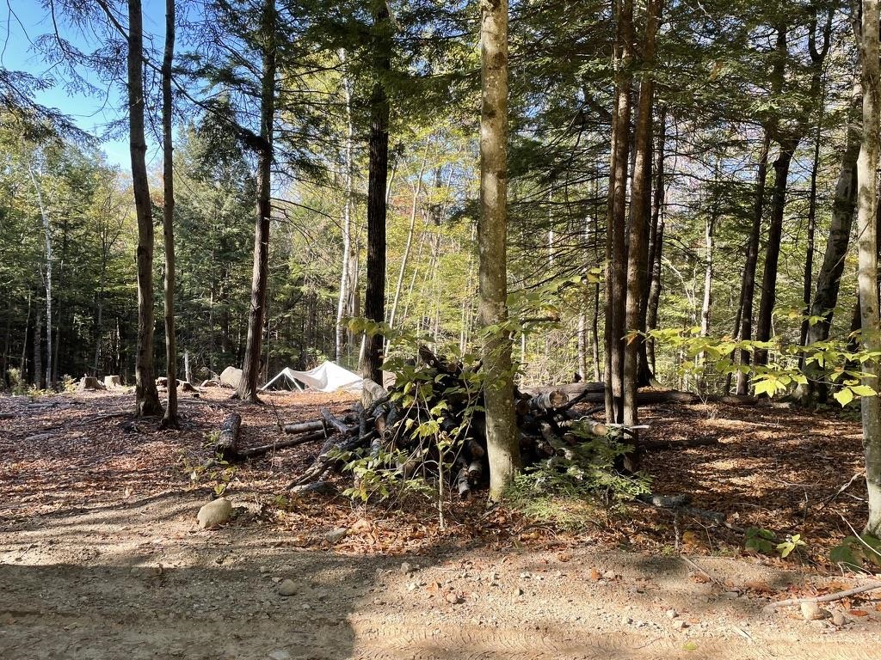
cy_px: 330
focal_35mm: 26
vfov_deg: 53.1
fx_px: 662
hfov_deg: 67.3
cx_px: 440
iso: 32
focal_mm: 4.2
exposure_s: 1/321
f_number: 1.6
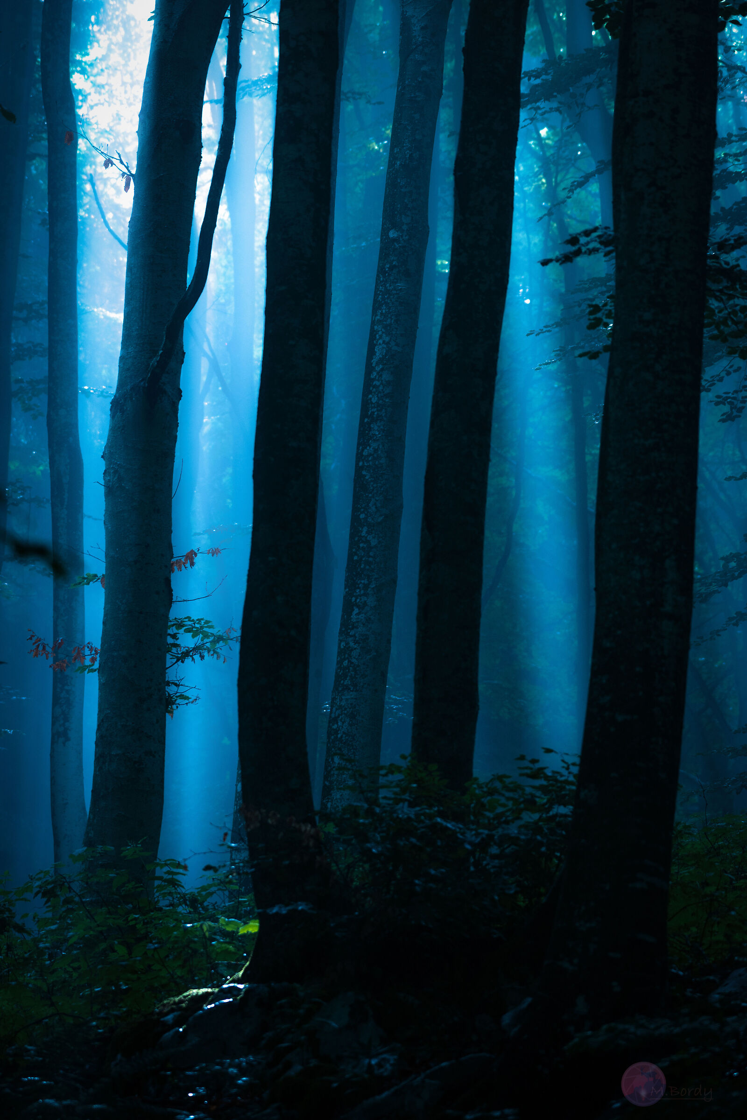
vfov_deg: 6.9
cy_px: 560
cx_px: 374
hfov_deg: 4.6
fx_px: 9337
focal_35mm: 300
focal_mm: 200
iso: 250
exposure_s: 1/50
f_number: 6.3
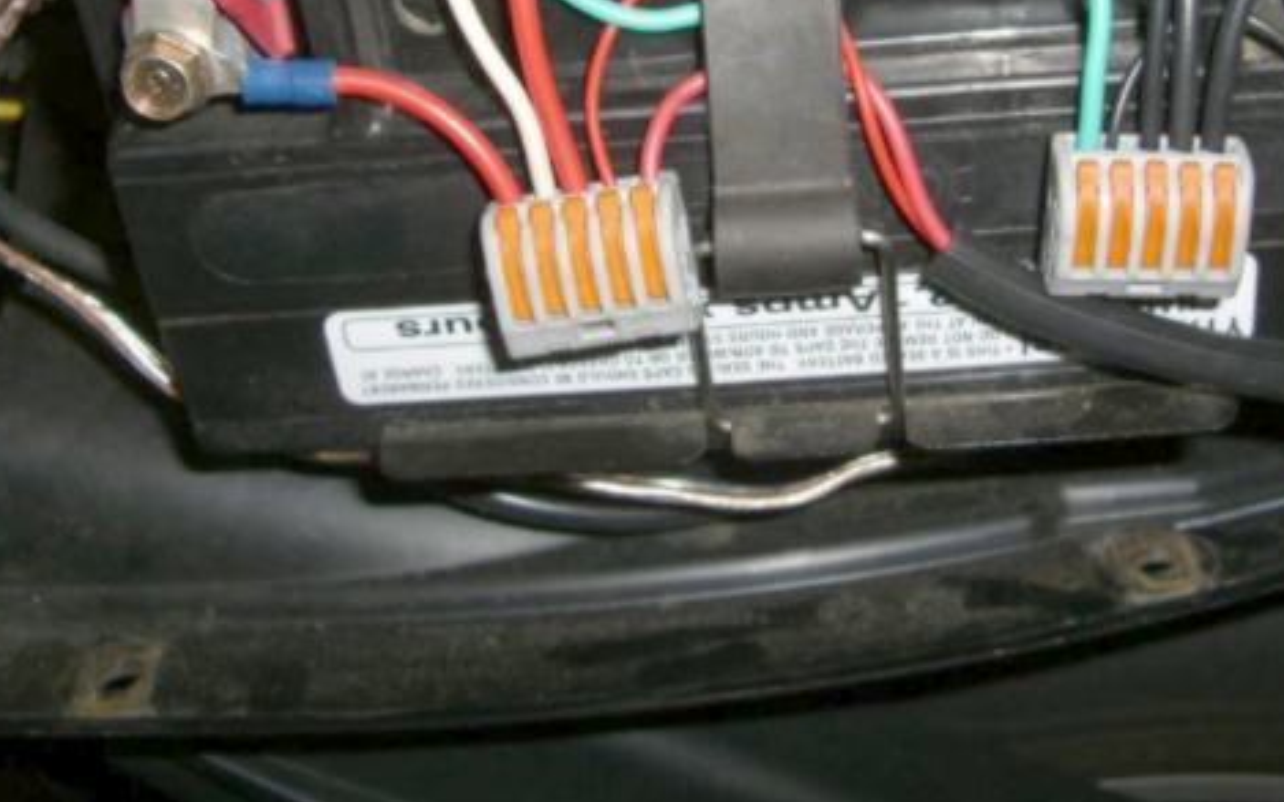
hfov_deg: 36.7
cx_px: 797
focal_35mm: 55
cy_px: 164
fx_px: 1924
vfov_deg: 23.2
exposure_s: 1/60
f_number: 2.8
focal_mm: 7.9
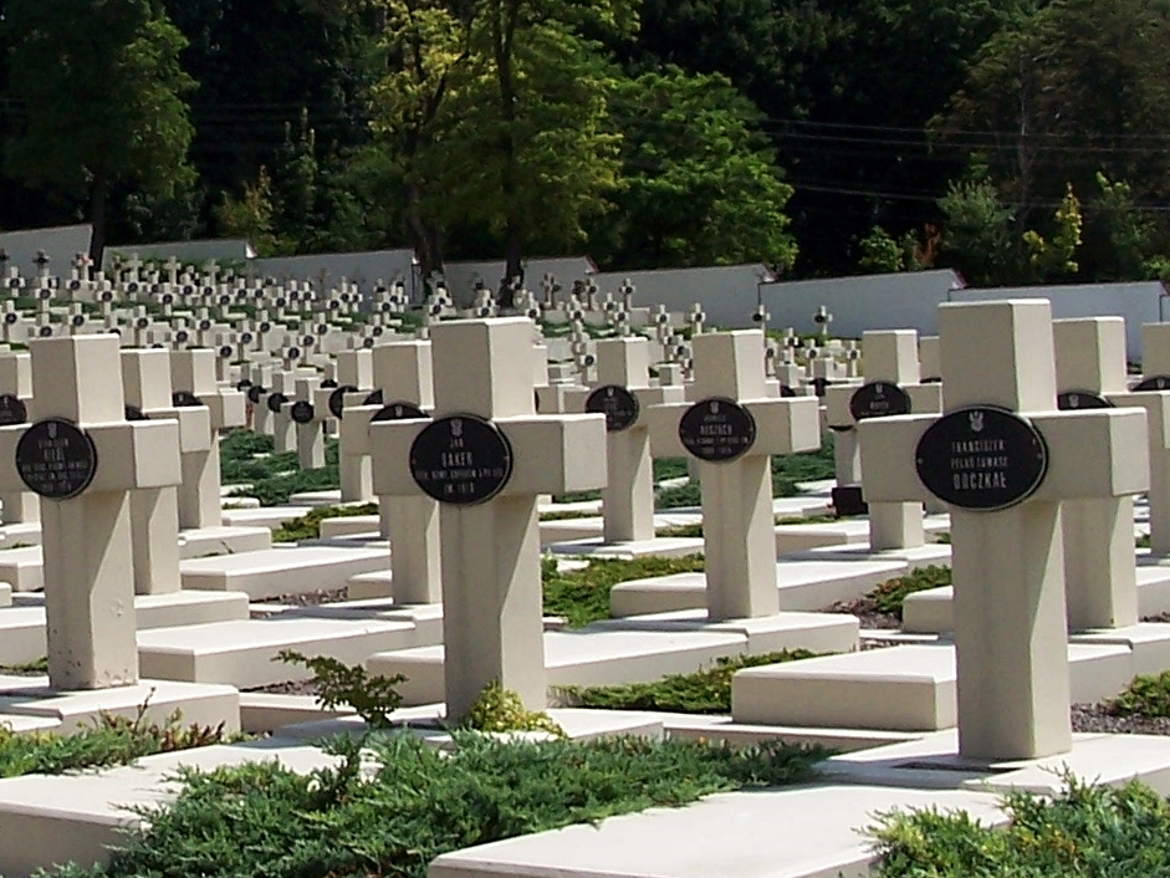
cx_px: 117
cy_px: 285
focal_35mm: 93
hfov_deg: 20.6
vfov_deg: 15.9
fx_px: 3144
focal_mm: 6.3
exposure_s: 1/500
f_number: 5.6
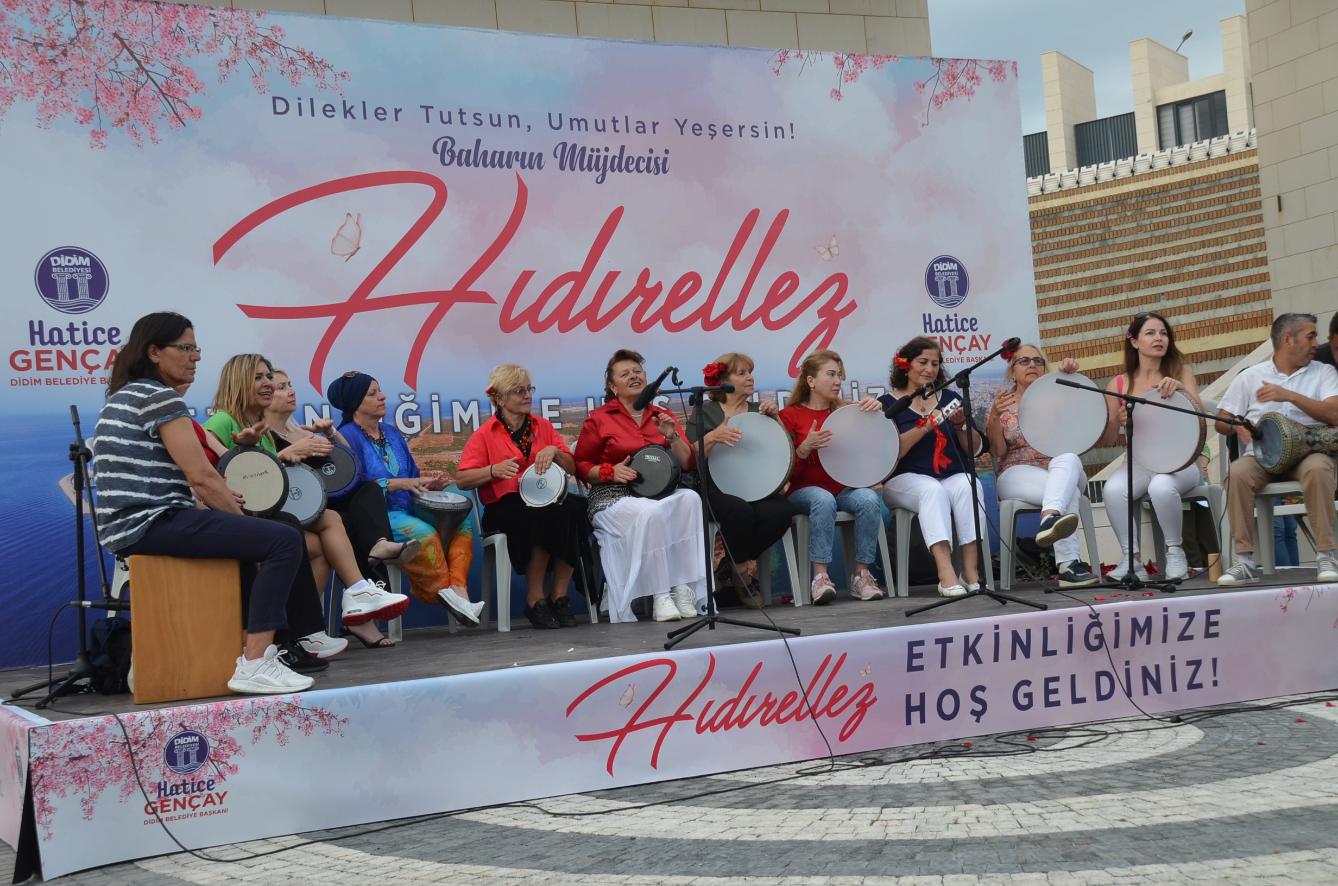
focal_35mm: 46
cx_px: 669
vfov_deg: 28.8
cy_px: 443
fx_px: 1725
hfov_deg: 42.4
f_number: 5.6
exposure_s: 1/125
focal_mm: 31
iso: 400
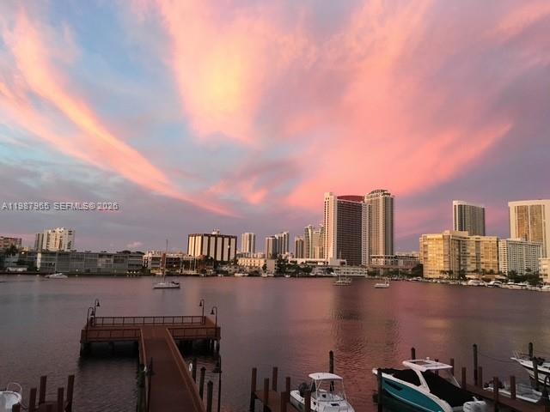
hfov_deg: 61.7
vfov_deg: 48.2
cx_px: 275
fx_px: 461
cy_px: 206
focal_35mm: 29
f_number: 2.2
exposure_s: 1/30
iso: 125
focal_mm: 4.15
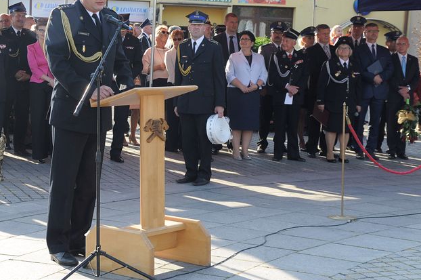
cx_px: 168
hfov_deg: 24.7
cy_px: 117
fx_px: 958
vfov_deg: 16.6
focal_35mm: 82
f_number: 7.1
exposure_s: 1/200
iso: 400
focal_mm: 40
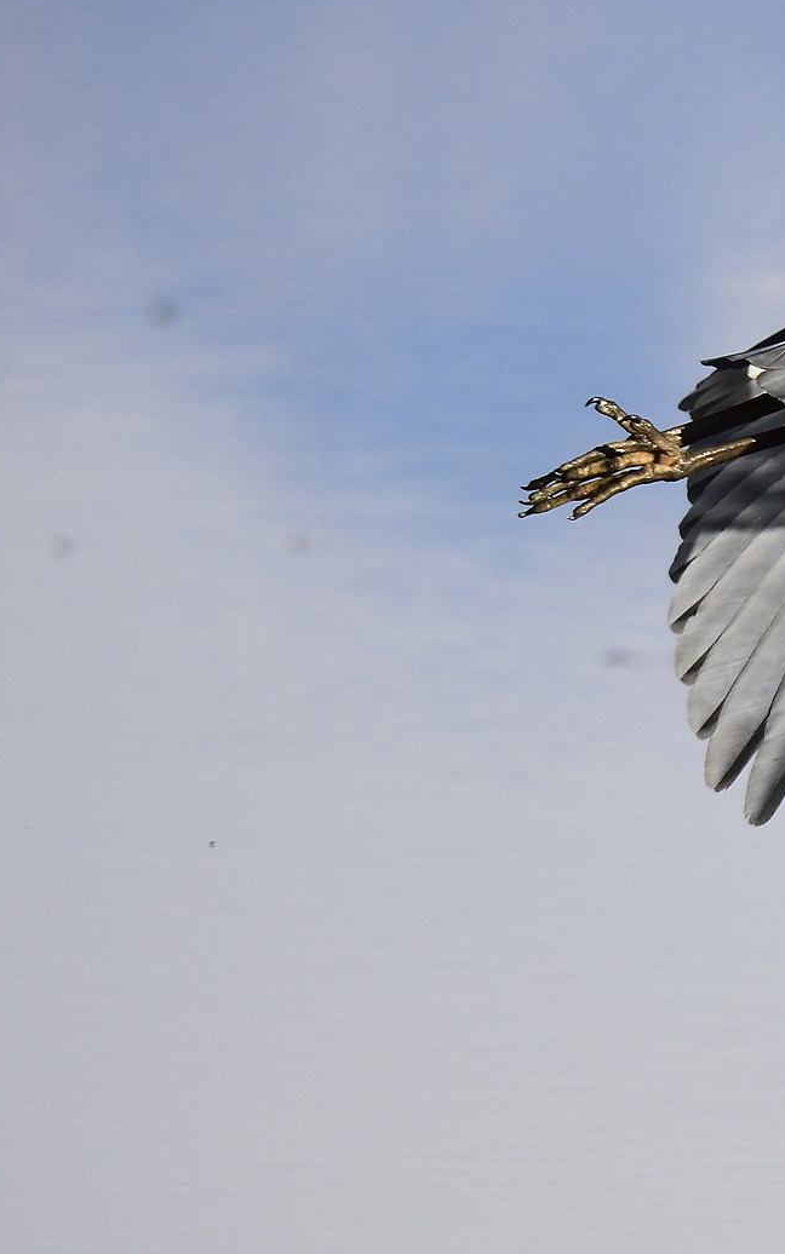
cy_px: 393
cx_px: 1284
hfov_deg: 0.6
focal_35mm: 2124
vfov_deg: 1.0
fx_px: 72664
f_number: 8
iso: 500
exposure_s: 1/1250
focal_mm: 600
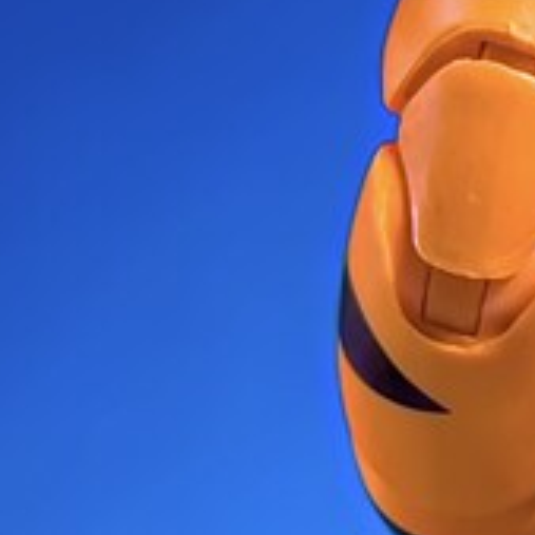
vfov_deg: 5.8
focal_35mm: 301
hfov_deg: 5.6
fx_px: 5263
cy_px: 814
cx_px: 1349
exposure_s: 1/60
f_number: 1.8
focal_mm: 6.86
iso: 125
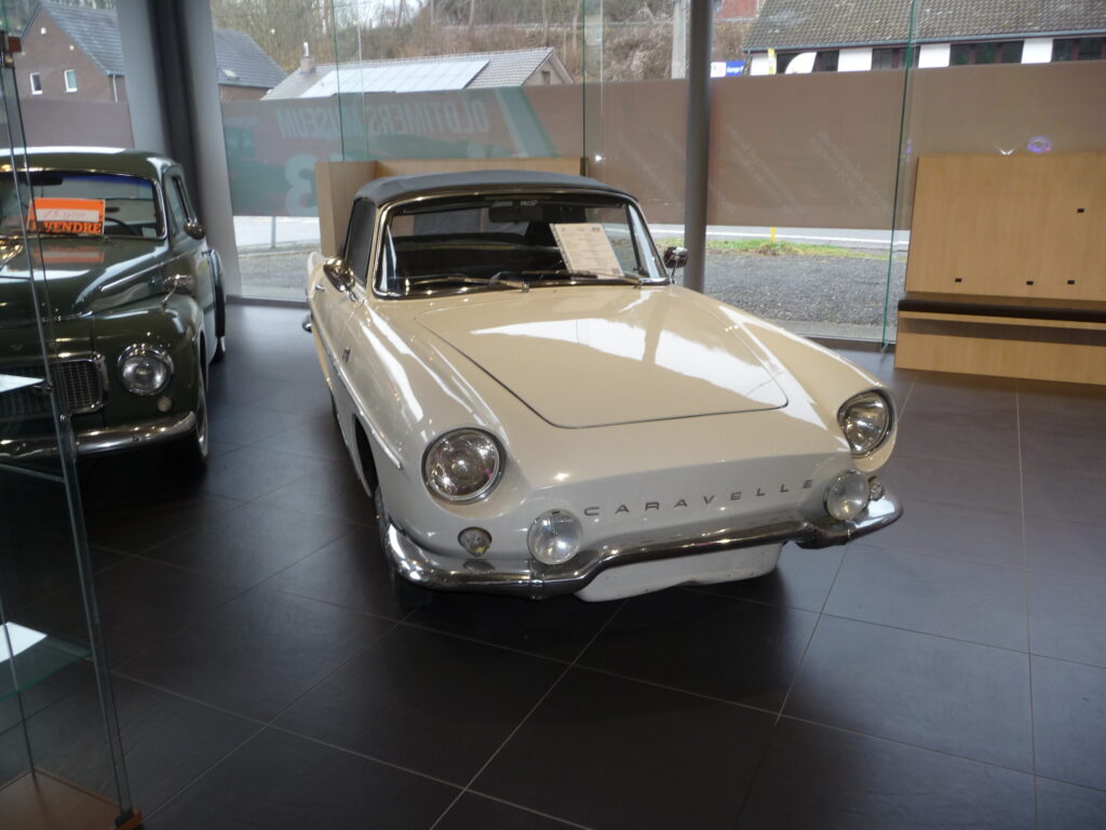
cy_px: 415
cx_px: 553
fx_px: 895
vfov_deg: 49.7
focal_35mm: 28
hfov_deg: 63.4
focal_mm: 4.7
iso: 100
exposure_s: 1/30
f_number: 3.3
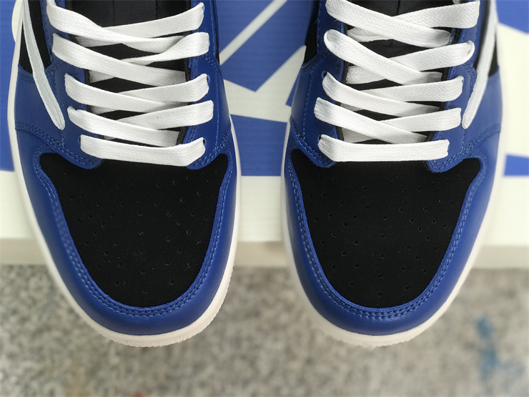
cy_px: 198
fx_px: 871
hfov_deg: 33.8
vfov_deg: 25.7
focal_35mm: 57
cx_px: 264
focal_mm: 6.6
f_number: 2.8
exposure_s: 1/50
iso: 20
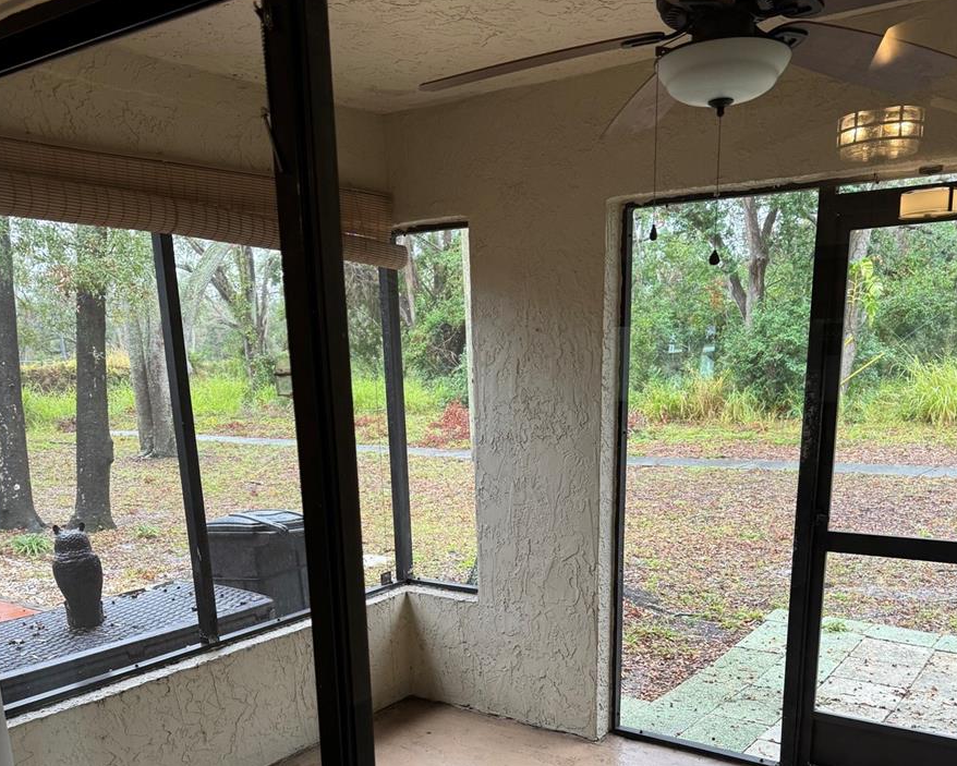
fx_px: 907
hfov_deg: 55.6
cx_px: 481
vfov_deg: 43.8
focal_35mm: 32
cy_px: 605
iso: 125
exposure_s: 1/120
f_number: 1.78
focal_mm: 6.76
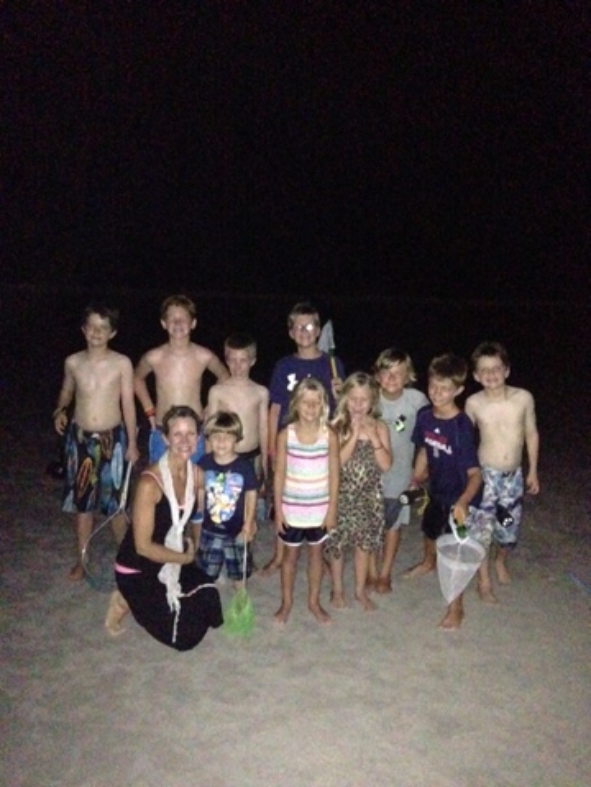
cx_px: 296
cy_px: 394
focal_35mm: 33
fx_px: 751
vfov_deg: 55.4
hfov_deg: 42.9
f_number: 2.4
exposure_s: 1/16
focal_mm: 4.13
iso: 3200
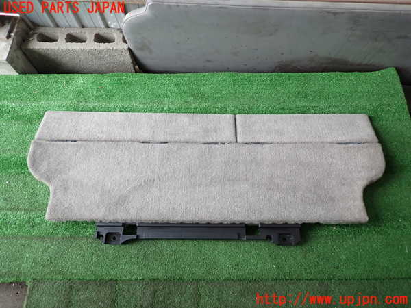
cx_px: 206
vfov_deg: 54.9
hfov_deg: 69.4
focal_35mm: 25
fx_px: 297
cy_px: 154
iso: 200
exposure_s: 1/30
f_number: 2
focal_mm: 4.5
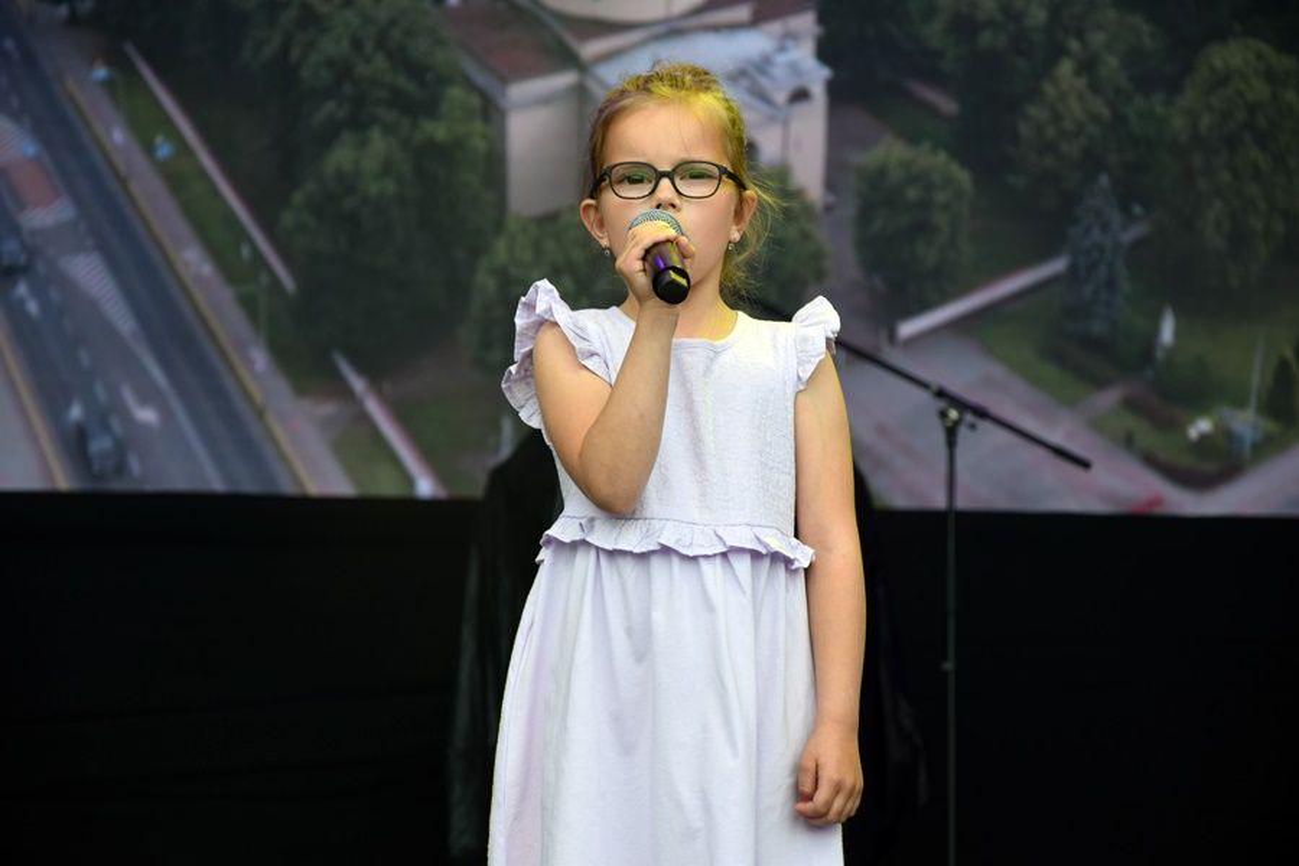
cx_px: 650
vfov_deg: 9.3
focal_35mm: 147
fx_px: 5304
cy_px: 433
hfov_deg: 14.0
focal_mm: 98
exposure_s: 1/100
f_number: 5.6
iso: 140
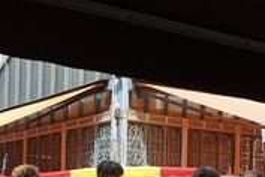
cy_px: 207
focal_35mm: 76
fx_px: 559
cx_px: 3
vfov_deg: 17.2
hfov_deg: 25.4
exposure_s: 1/160
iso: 200
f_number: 10
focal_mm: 32
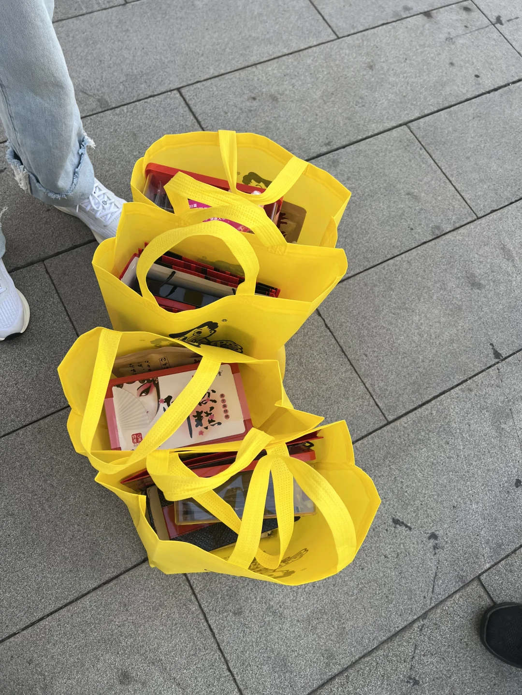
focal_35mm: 26
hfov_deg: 53.1
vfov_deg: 67.3
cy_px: 348
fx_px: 523
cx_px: 261
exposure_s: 1/133
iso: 32
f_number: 1.5
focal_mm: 5.7
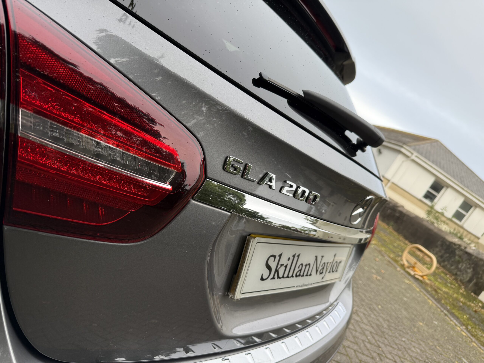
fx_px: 336
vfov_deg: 56.8
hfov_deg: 71.6
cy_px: 182
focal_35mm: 24
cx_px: 242
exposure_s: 1/391
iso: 100
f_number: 1.78
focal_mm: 6.76
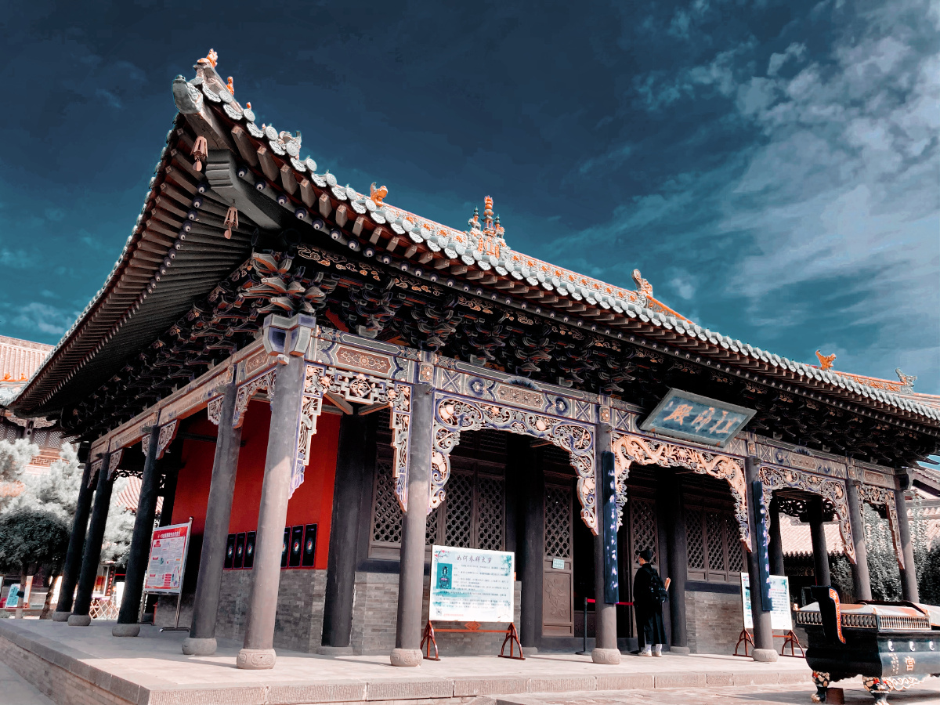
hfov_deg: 63.4
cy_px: 352
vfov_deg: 49.7
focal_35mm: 28
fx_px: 760
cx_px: 470
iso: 20
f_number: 1.8
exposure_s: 1/1043
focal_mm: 3.99
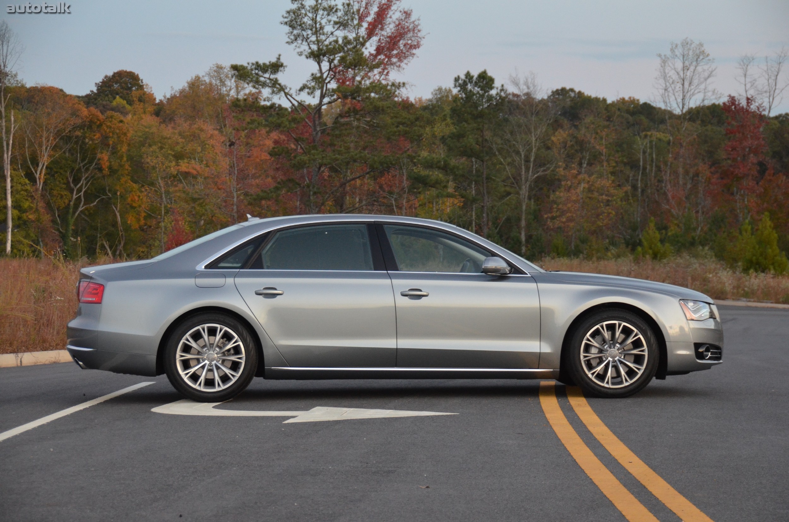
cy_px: 261
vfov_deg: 14.6
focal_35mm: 93
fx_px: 2034
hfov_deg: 22.0
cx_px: 394
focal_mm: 62
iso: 1600
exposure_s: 1/30
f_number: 4.8
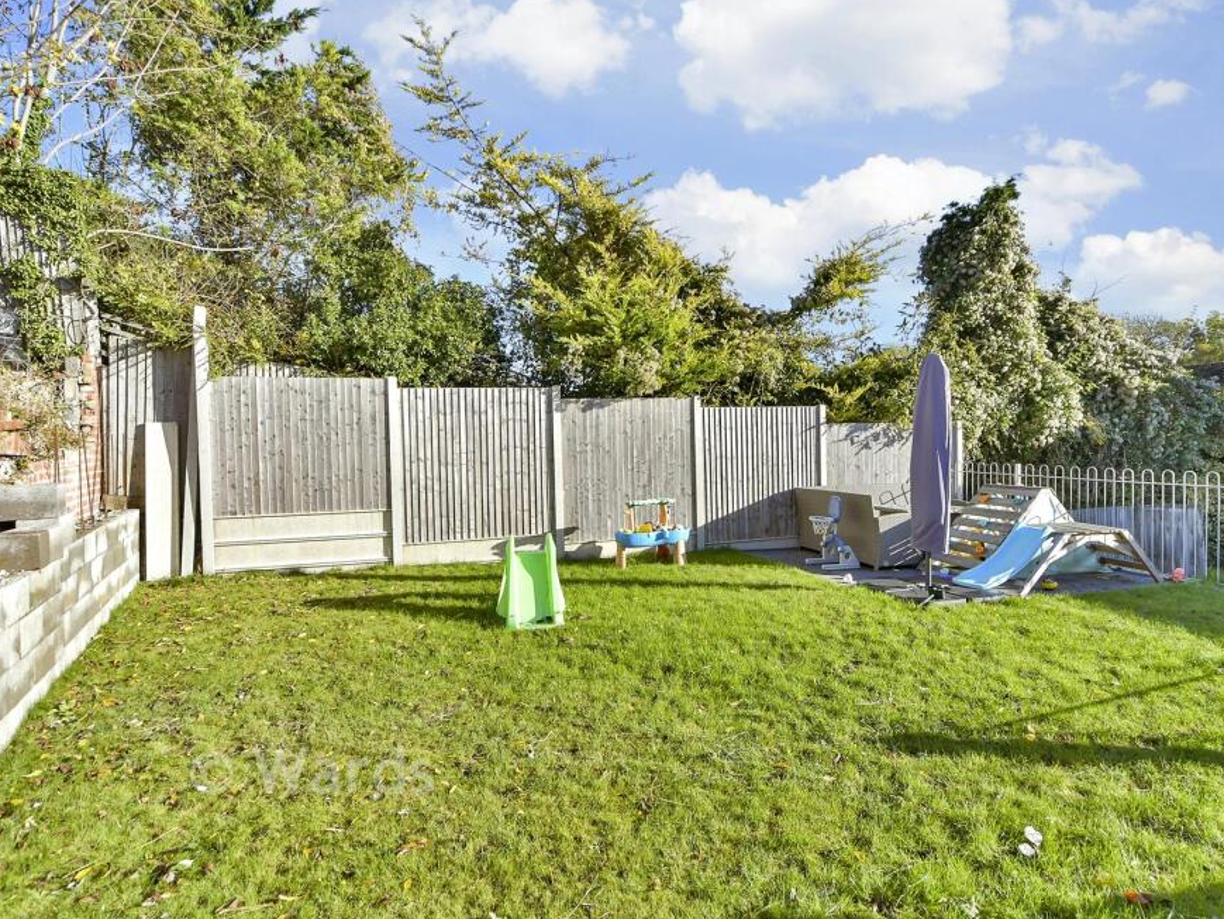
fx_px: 601
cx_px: 658
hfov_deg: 90.9
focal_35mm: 17
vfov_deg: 74.7
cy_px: 442
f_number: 9
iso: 500
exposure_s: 1/320
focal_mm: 10
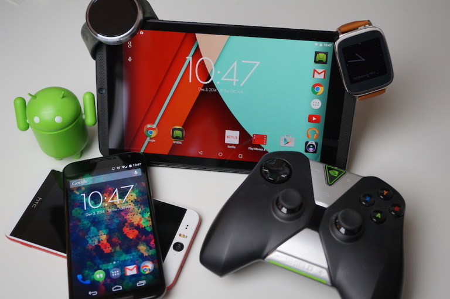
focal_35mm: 45
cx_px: 225
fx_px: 562
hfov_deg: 43.7
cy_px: 150
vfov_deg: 29.8
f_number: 4
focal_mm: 30
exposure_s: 1/60
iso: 125
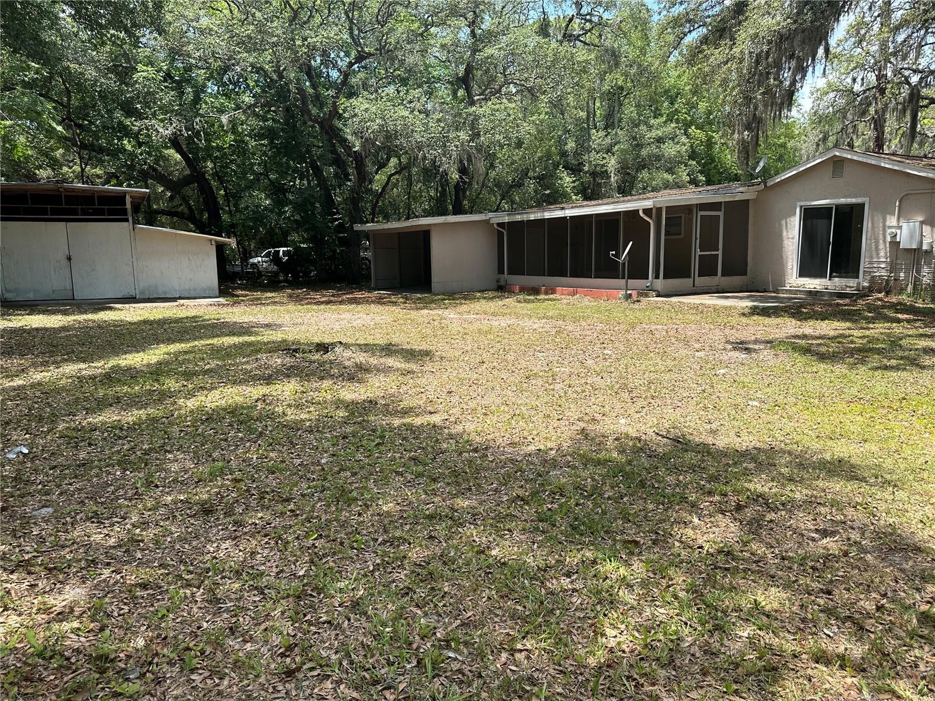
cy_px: 350
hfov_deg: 71.6
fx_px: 648
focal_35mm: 24
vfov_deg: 56.8
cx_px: 468
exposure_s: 1/1495
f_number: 1.78
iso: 80
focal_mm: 6.86
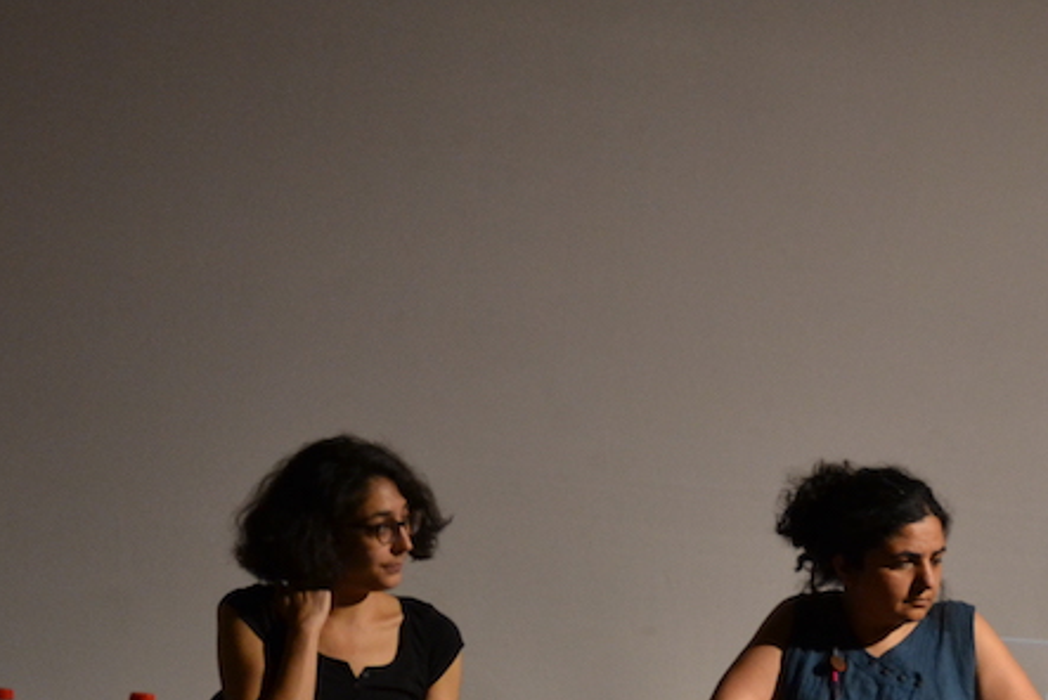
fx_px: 2858
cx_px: 587
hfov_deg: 20.8
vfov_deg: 13.9
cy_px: 533
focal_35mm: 98
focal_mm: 29
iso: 1250
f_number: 4
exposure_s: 1/15
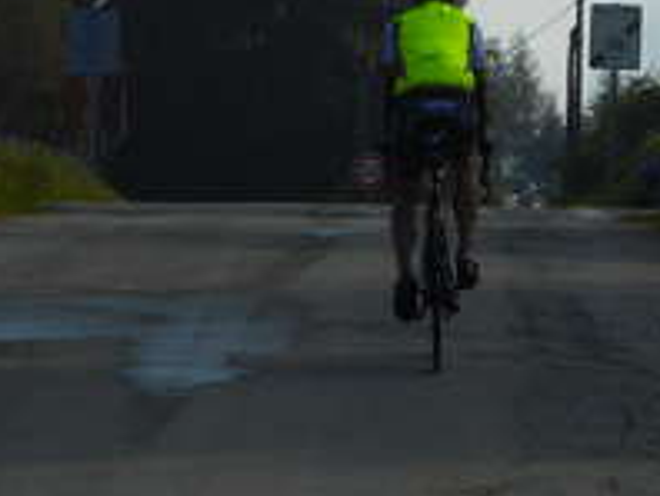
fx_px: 5899
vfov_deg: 4.8
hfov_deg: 6.4
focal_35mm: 309
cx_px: 127
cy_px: -53
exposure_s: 1/640
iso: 80
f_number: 5.8
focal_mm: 18.2
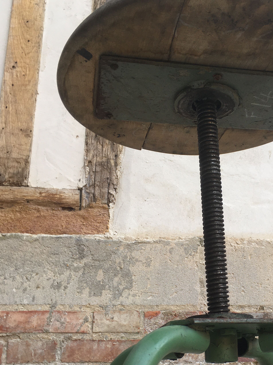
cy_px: 263
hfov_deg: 30.9
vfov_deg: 40.3
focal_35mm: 46
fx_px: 484
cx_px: 210
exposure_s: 1/50
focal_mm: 4.15
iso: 25
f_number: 2.2
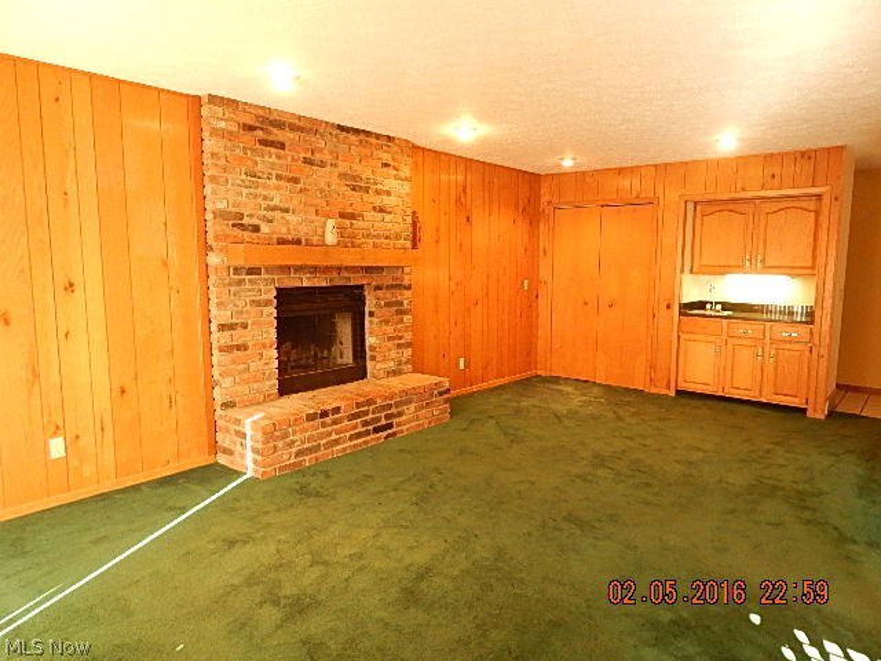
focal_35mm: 23
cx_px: 440
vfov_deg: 58.9
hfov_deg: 73.9
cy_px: 330
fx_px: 585
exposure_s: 1/20
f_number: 3
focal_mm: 4
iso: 400
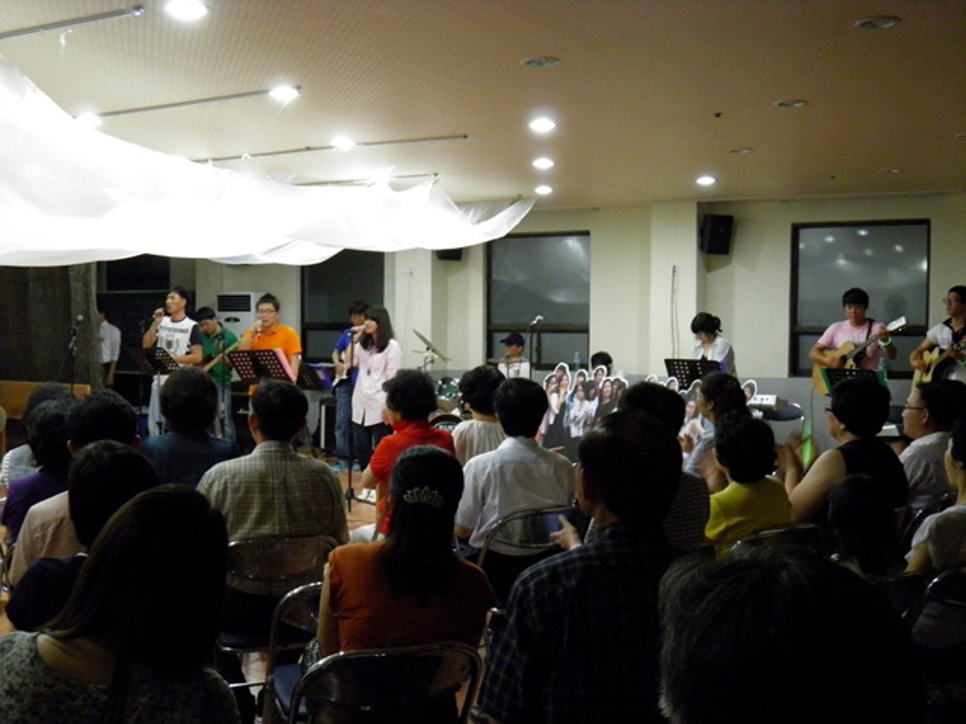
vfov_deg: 36.8
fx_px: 1088
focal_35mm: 39
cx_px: 483
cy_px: 362
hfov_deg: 47.9
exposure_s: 1/20
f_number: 3.2
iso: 400
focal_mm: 7.1
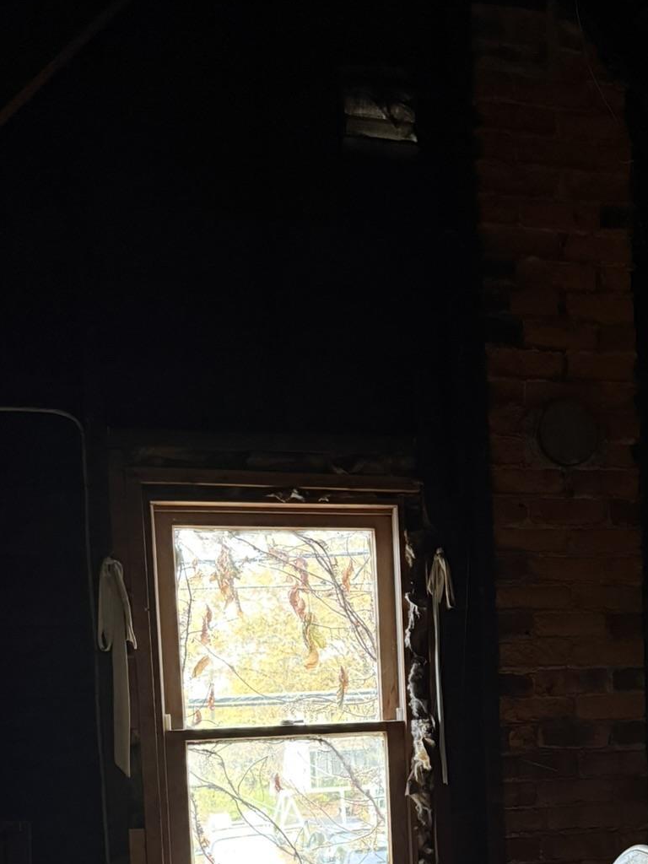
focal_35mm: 48
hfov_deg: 29.8
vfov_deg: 37.0
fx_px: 1198
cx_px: 485
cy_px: 787
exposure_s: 1/41
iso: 800
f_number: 1.78
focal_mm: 6.76
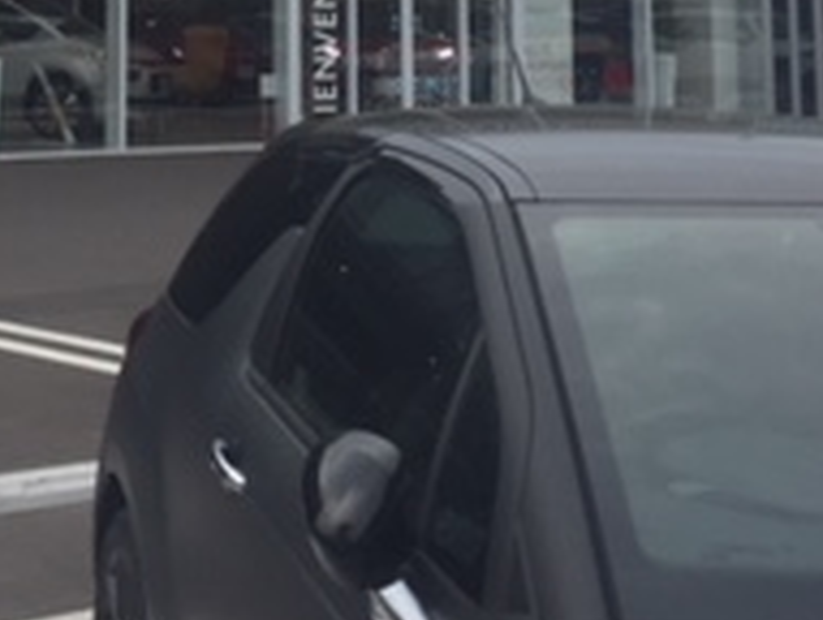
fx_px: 2311
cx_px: 82
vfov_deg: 14.3
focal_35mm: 97
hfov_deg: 19.8
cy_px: -314
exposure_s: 1/1721
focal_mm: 4.15
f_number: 2.2
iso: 32
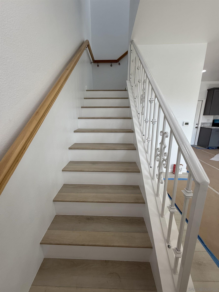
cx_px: 110
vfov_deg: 102.1
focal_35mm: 14
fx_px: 118
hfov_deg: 85.7
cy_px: 146
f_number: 2.2
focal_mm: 2.22
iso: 64
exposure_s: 1/99
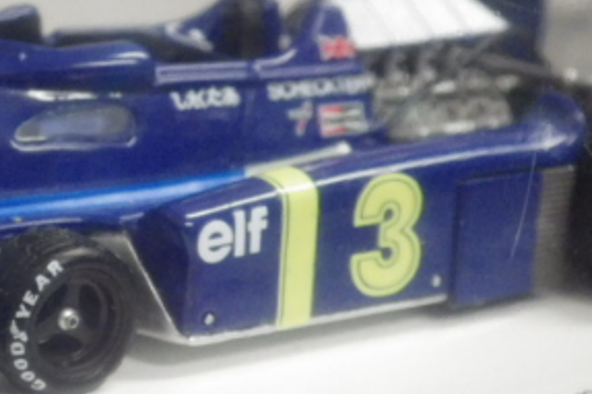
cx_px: 140
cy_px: 146
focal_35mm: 116
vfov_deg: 11.8
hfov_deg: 17.5
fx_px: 1906
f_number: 3.8
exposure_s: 1/40
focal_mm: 9
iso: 800
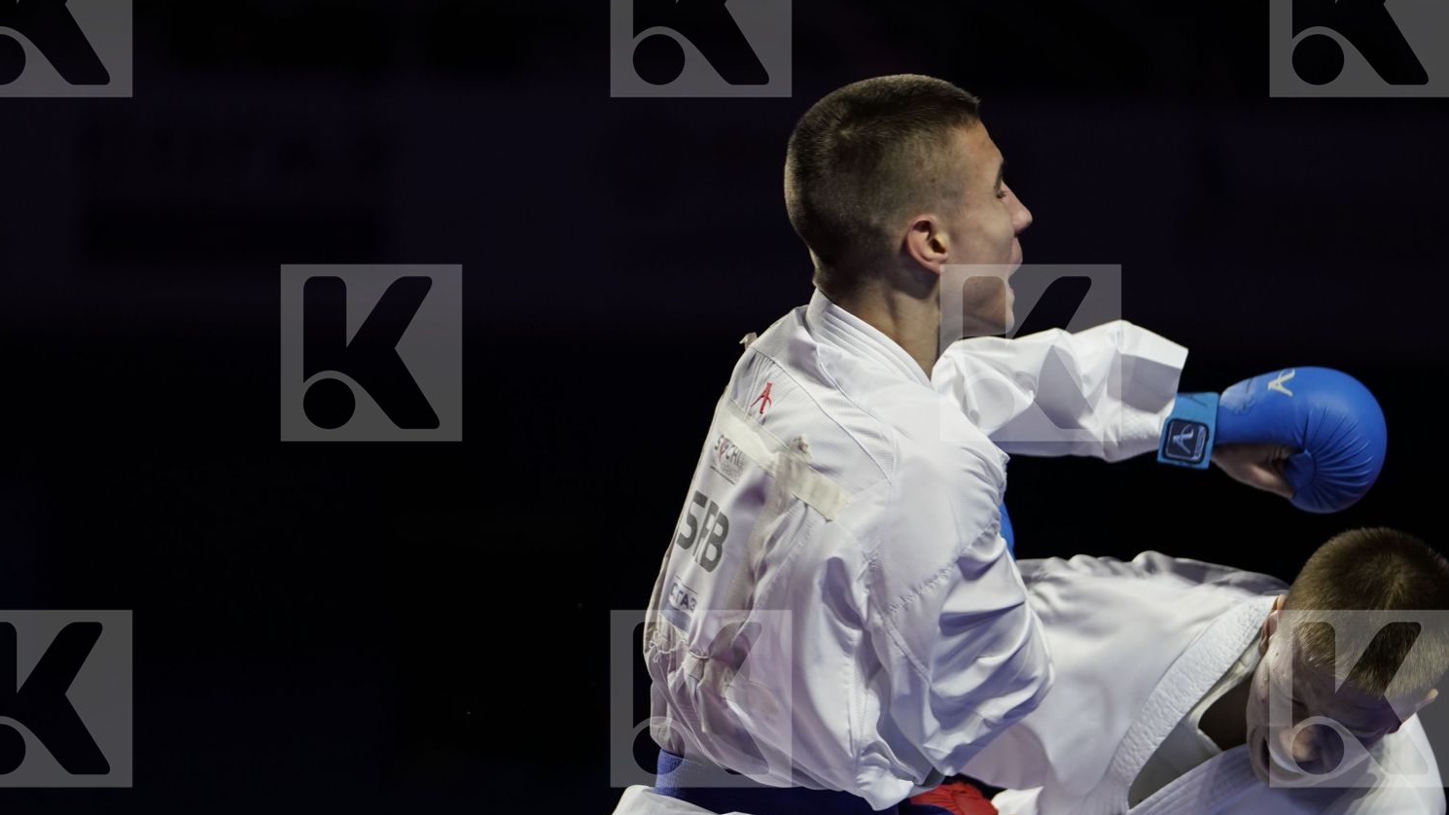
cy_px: 353
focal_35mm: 186
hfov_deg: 11.6
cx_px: 701
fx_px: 7146
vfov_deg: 6.5
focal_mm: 147
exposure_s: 1/1000
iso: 1000
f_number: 2.8
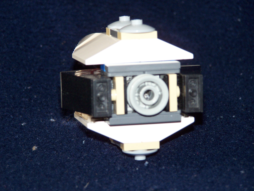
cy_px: 96
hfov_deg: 11.7
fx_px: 1240
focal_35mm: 169
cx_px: 127
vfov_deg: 8.8
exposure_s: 1/125
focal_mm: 28
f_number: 3.2
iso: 140
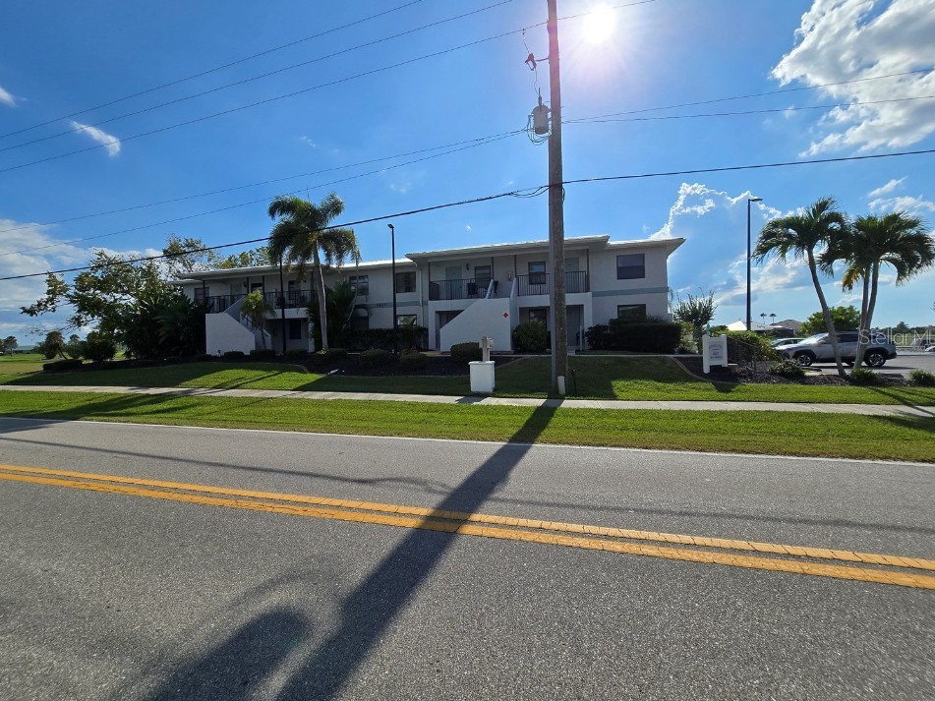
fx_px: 378
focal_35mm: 14
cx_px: 448
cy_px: 336
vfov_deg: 85.6
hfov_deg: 102.0
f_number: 2.2
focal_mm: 2.2
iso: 50
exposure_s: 1/5883
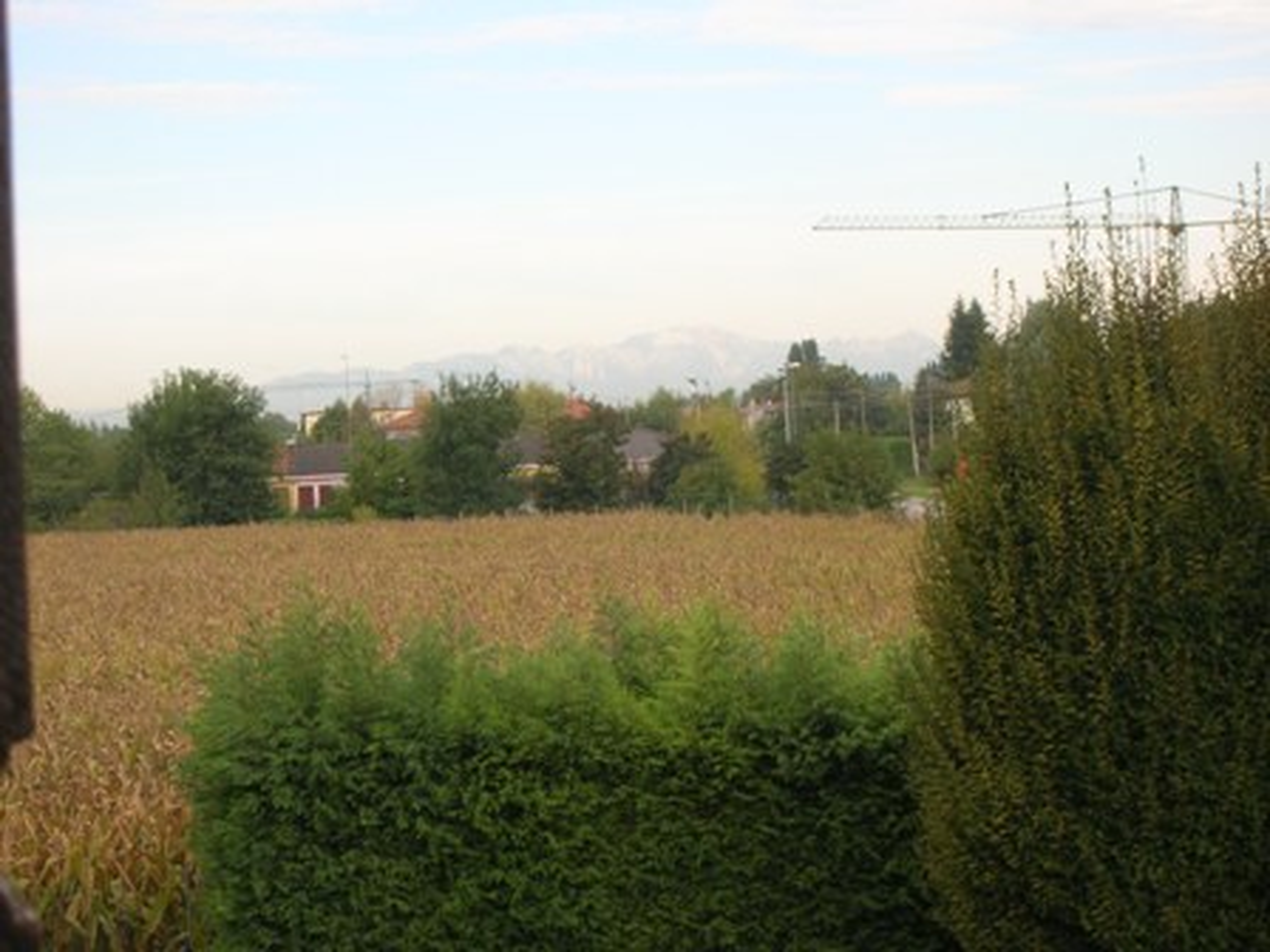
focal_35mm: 102
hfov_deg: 19.3
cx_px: 635
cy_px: 476
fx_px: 3742
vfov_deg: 14.5
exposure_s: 1/47.5
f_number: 8.2
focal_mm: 17.1
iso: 50
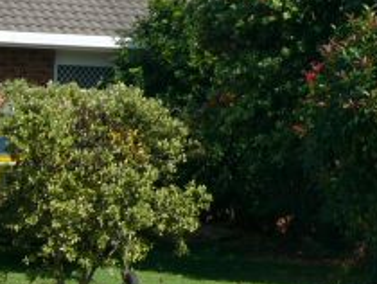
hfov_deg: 9.0
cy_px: -43
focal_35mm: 217
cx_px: 416
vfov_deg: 6.8
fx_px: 2366
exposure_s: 1/800
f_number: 3.7
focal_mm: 9.6
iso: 50
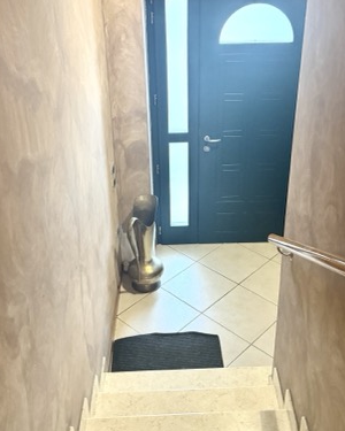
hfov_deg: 37.3
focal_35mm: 40
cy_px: 177
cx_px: 191
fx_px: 511
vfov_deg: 45.6
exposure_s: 1/50
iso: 640
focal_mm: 6.76
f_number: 1.78
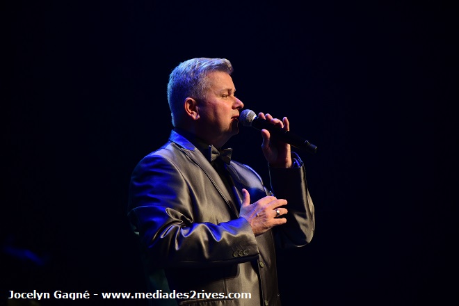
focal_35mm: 185
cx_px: 230
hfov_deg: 11.1
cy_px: 153
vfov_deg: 7.4
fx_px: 2359
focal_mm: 185
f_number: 2.8
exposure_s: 1/125
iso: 1600
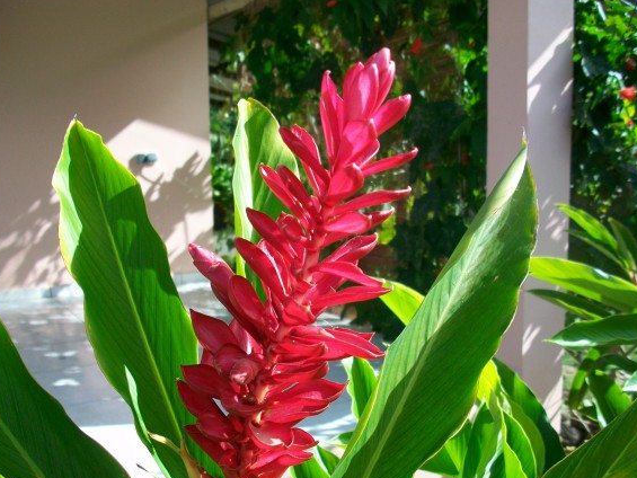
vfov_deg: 41.8
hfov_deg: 53.9
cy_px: 251
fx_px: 626
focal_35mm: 34
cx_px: 312
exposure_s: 1/400
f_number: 2.8
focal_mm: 5.7
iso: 64
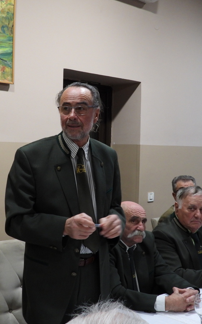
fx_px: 476
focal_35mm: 54
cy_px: 163
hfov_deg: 23.9
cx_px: 78
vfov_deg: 37.5
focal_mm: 6.8
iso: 400
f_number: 3.2
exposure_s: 1/10
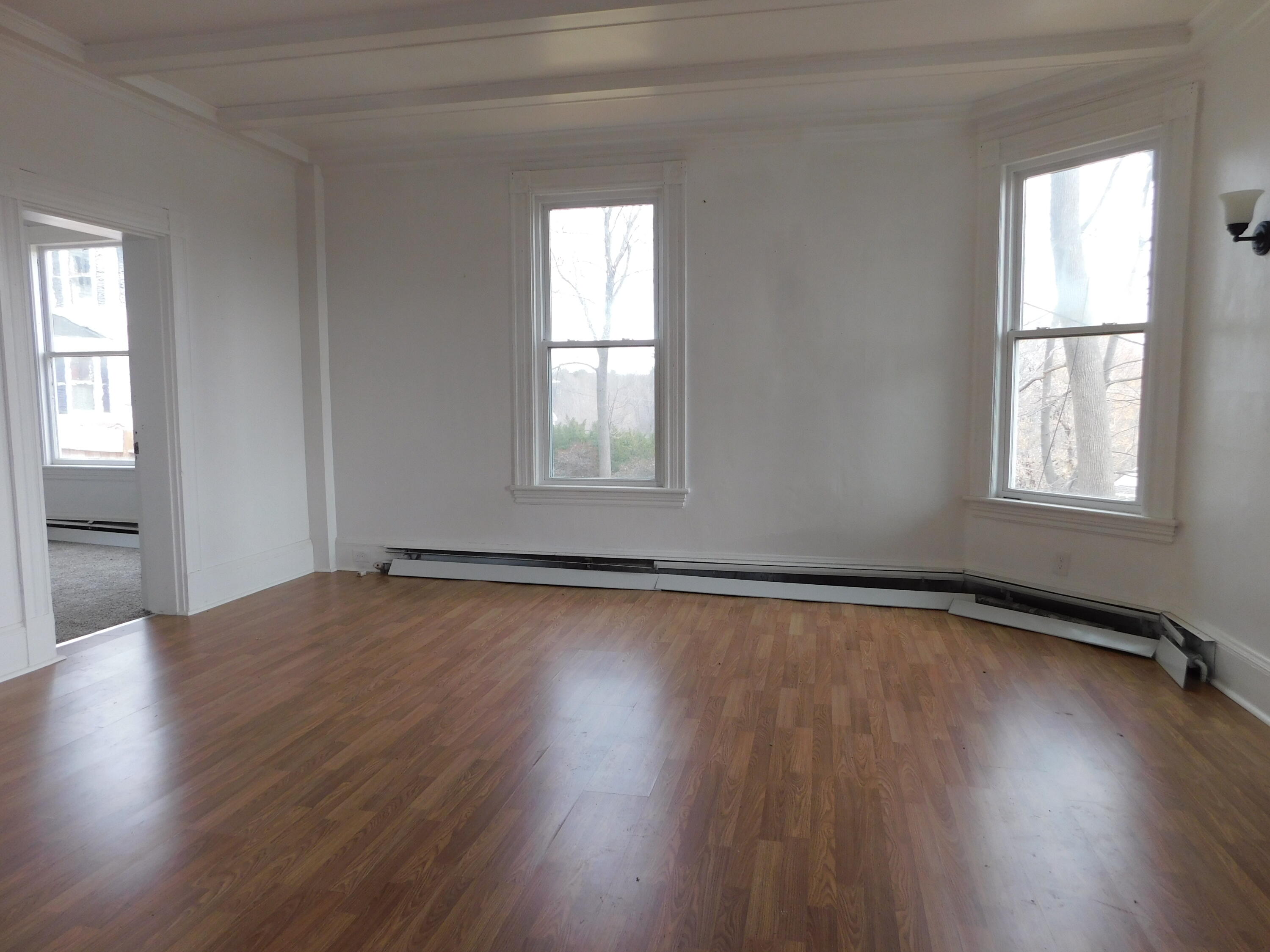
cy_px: 476
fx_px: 844
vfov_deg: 58.9
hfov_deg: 73.9
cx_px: 635
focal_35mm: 23
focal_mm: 4
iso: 125
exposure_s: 1/50
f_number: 3
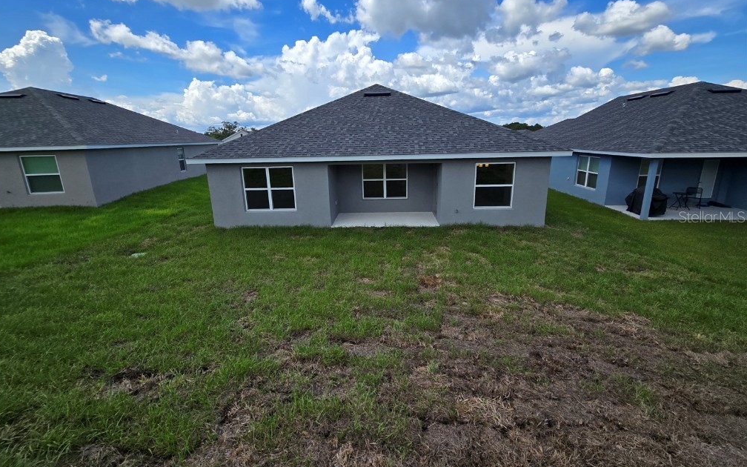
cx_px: 369
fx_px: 285
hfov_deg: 105.3
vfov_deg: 78.5
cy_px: 216
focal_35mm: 14
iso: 50
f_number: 2.2
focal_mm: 2.2
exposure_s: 1/1709
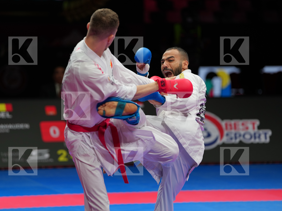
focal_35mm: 182
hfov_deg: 10.9
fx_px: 1483
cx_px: 129
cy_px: 106
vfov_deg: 8.2
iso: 500
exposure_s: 1/1000
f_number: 2.8
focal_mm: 167
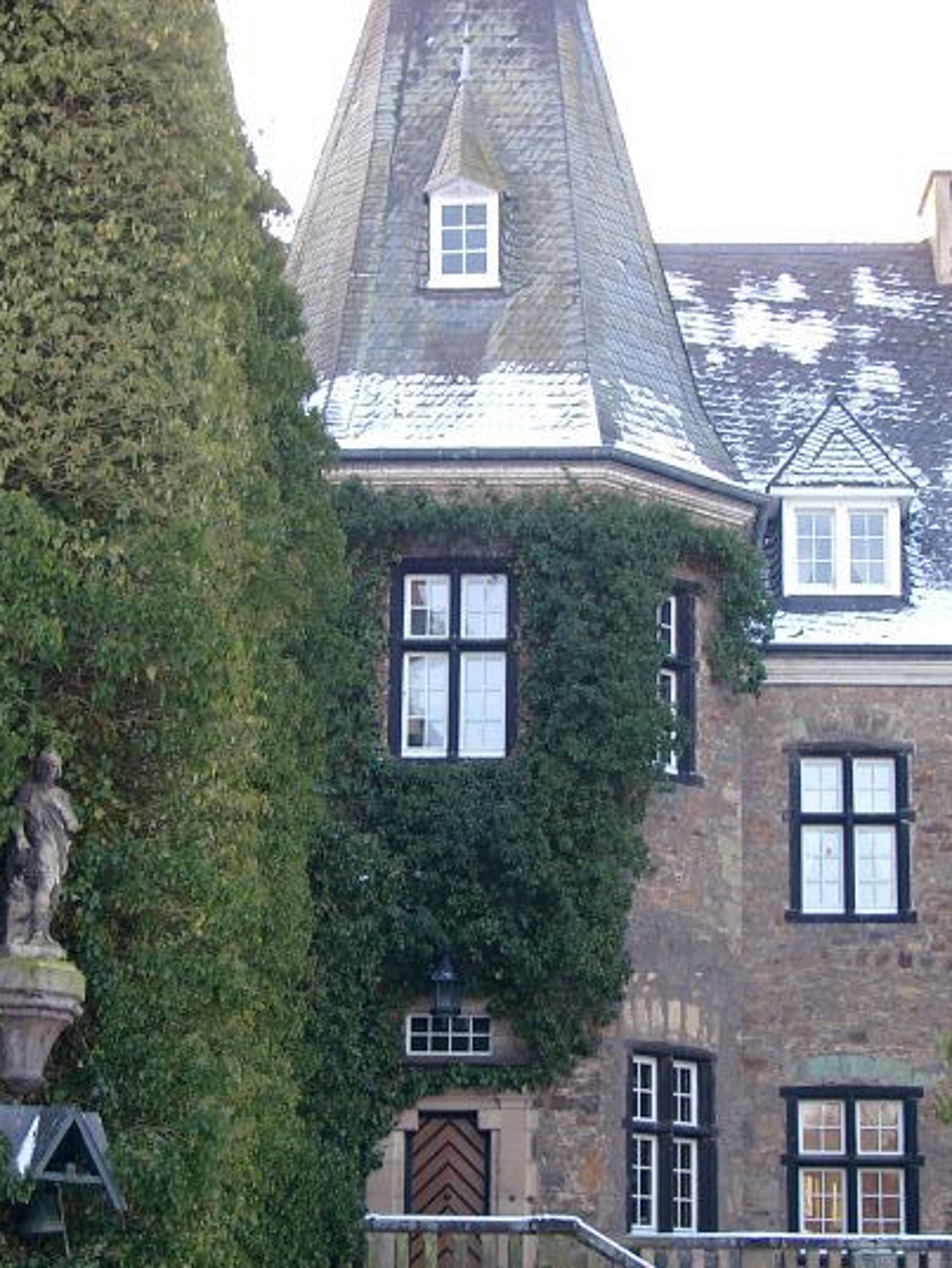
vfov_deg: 24.7
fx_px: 2896
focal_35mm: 79
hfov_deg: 18.7
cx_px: 510
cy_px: 680
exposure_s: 1/64.9
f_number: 2.8
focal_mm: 11.05
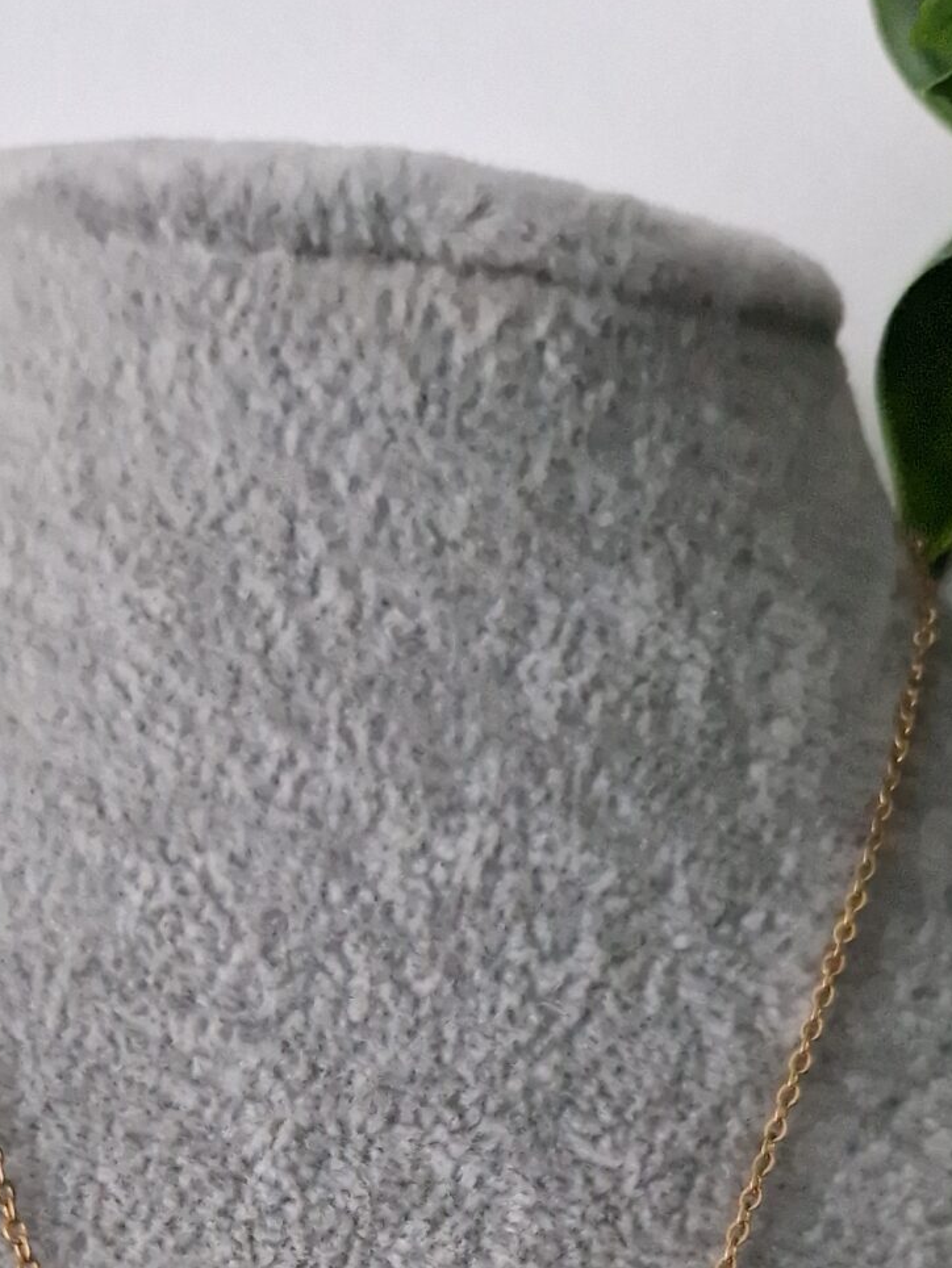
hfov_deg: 23.9
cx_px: 337
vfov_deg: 27.6
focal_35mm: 61
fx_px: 2236
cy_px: 1543
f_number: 1.8
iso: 640
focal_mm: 5.4
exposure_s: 1/50
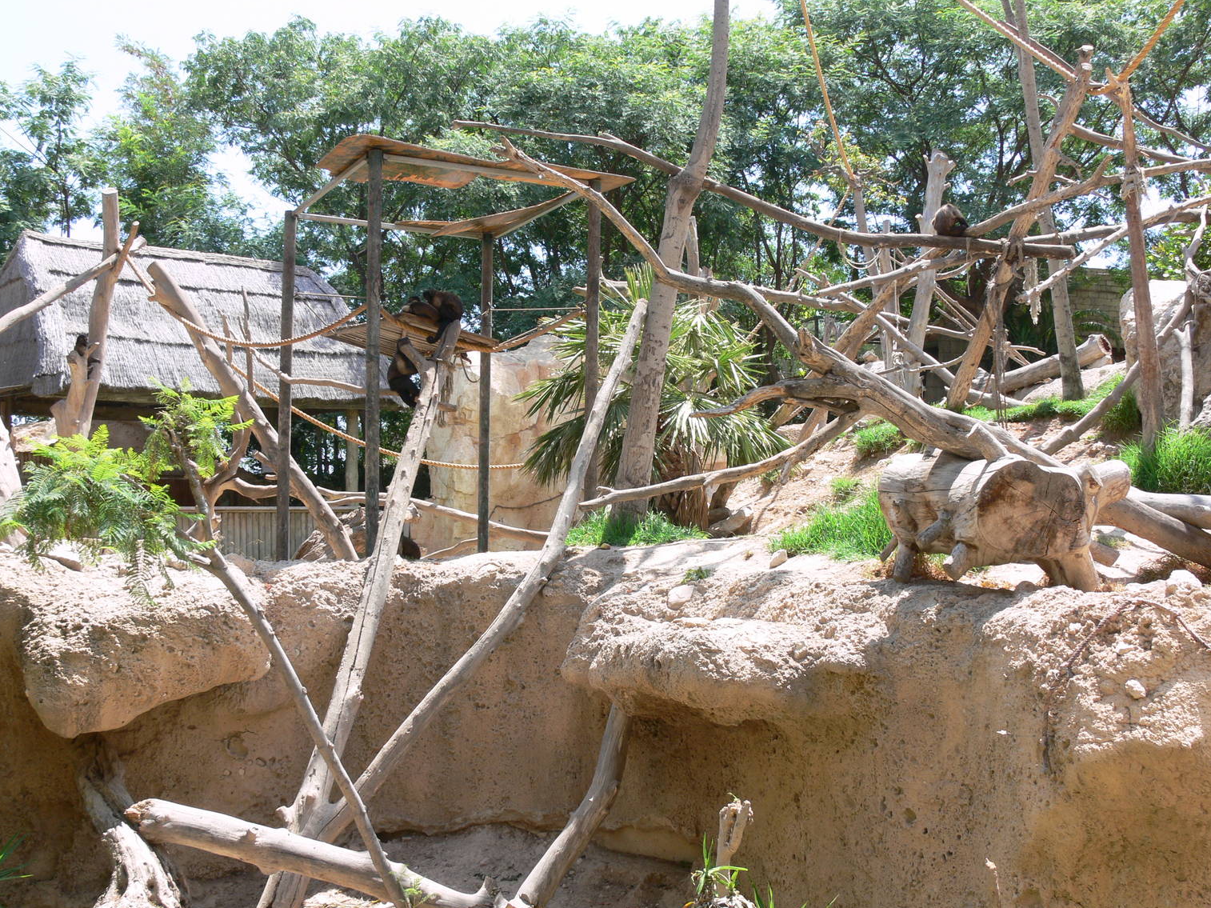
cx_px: 614
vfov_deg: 38.6
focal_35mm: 37
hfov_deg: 50.1
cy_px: 437
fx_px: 1294
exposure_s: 1/100
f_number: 5.6
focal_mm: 7.4
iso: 80
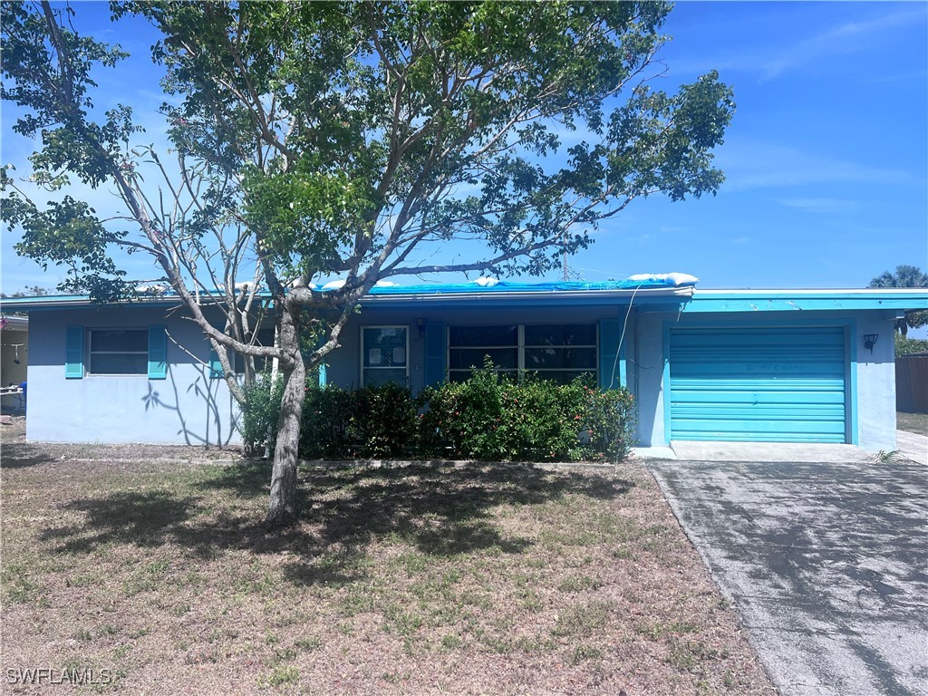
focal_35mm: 26
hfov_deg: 67.3
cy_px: 348
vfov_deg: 53.1
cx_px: 464
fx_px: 697
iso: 50
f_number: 1.5
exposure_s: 1/4115
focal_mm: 5.7
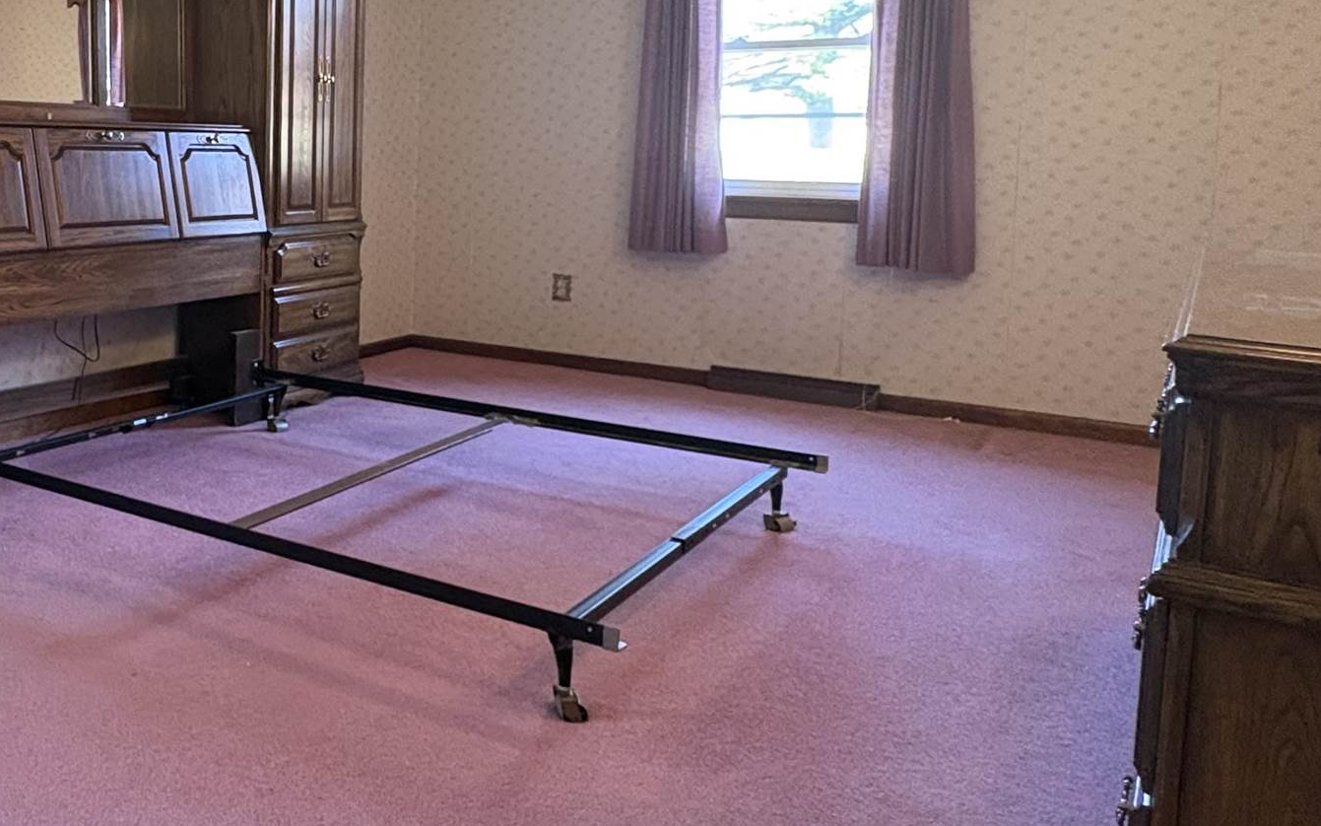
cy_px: 206
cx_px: 133
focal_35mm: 34
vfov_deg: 36.4
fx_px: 1224
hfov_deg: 50.3
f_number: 2.2
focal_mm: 2.22
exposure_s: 1/60
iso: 640
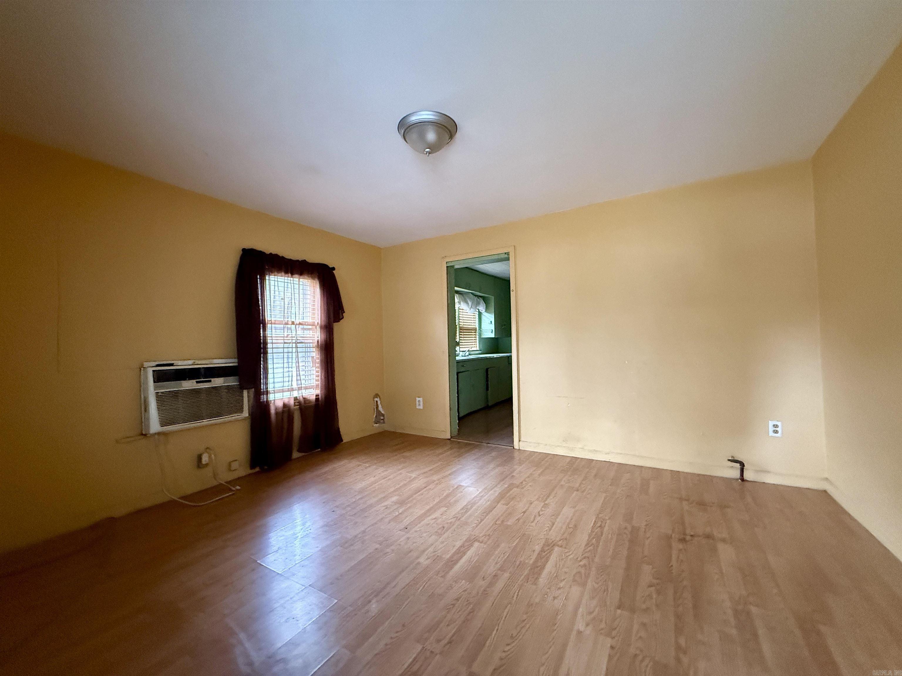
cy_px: 338
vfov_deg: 85.7
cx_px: 451
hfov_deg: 102.1
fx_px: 365
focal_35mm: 14
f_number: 2.2
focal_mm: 2.22
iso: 1000
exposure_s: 1/60
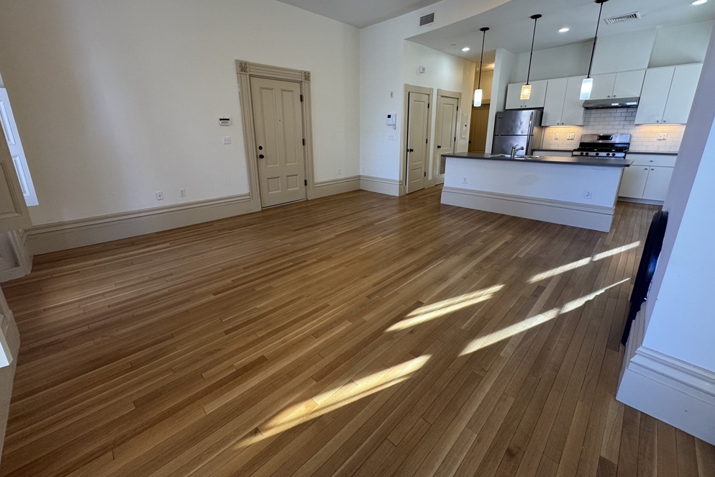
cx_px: 352
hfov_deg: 100.4
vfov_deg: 77.1
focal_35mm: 15
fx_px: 298
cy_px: 212
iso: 200
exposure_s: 1/120
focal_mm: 2.22
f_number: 2.2
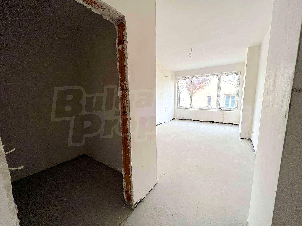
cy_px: 113
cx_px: 151
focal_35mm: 13
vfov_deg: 89.9
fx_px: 113
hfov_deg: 106.2
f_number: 1.8
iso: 64
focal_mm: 1.57
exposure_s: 1/99
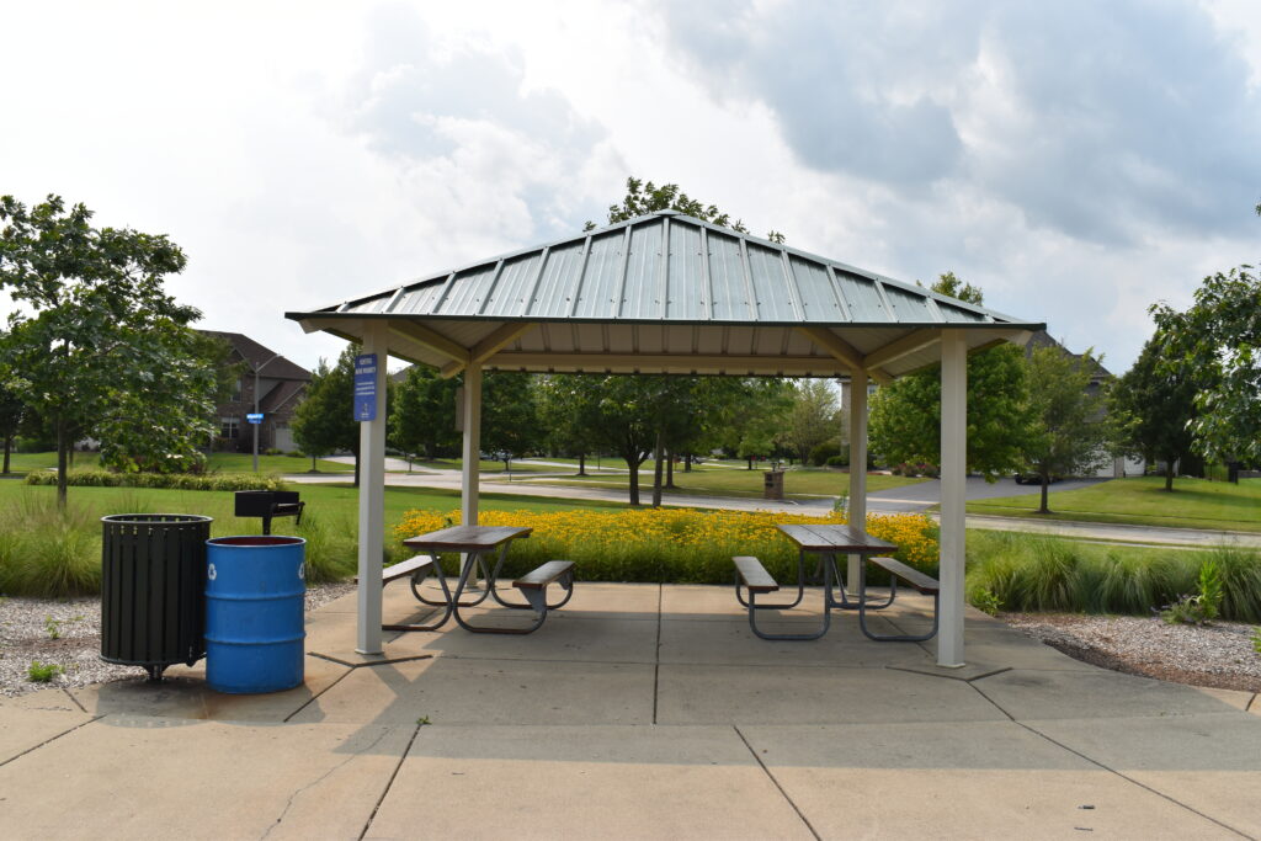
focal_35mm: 33
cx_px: 630
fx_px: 1156
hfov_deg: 57.2
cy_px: 420
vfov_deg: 40.0
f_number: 13
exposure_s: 1/200
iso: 100
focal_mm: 22
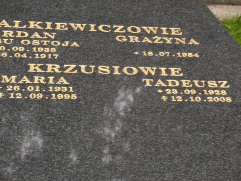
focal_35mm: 127
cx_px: 120
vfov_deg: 11.7
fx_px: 884
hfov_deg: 15.5
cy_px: 90
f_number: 5
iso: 200
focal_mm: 22.6
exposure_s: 1/60
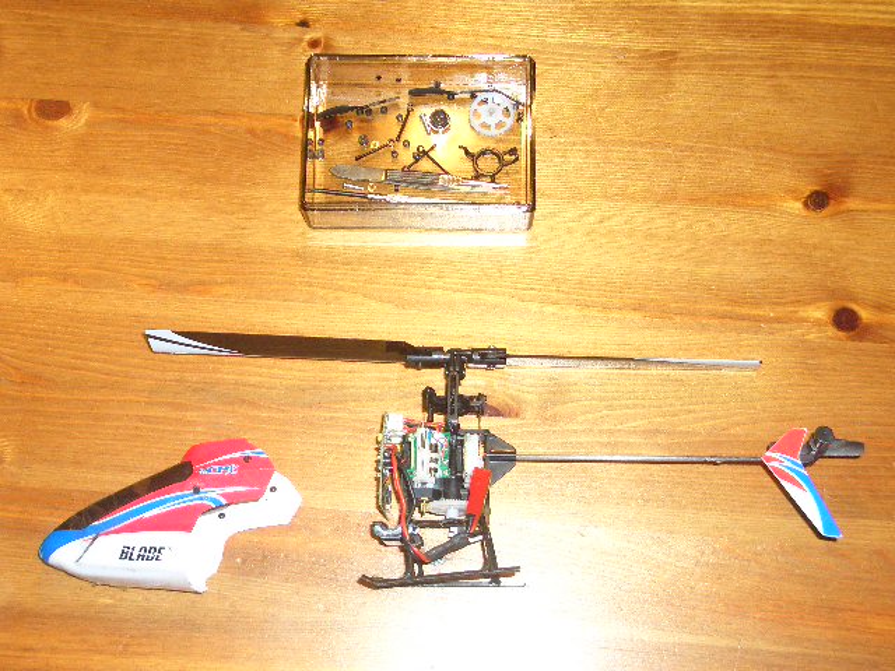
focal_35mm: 105
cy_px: 336
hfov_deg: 18.7
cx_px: 448
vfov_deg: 14.1
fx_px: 2715
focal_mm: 17.4
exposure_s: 1/60
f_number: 4.8
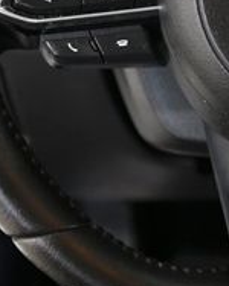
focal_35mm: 147
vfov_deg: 13.1
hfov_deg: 10.2
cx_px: 328
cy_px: 84
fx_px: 1247
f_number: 4.5
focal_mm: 46
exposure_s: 1/100
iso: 1000
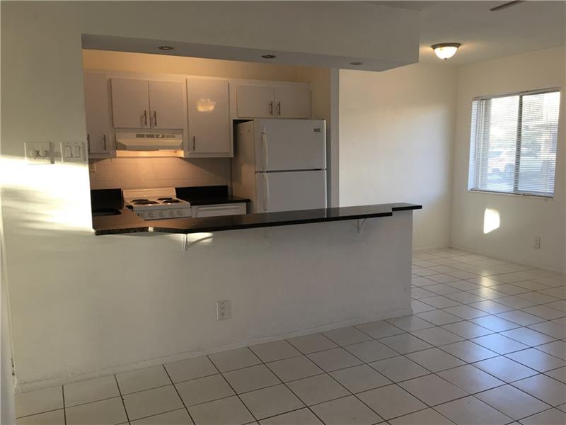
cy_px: 212
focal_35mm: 29
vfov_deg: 48.2
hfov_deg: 61.7
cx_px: 283
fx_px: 474
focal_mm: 4.15
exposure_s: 1/30
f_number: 2.2
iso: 25
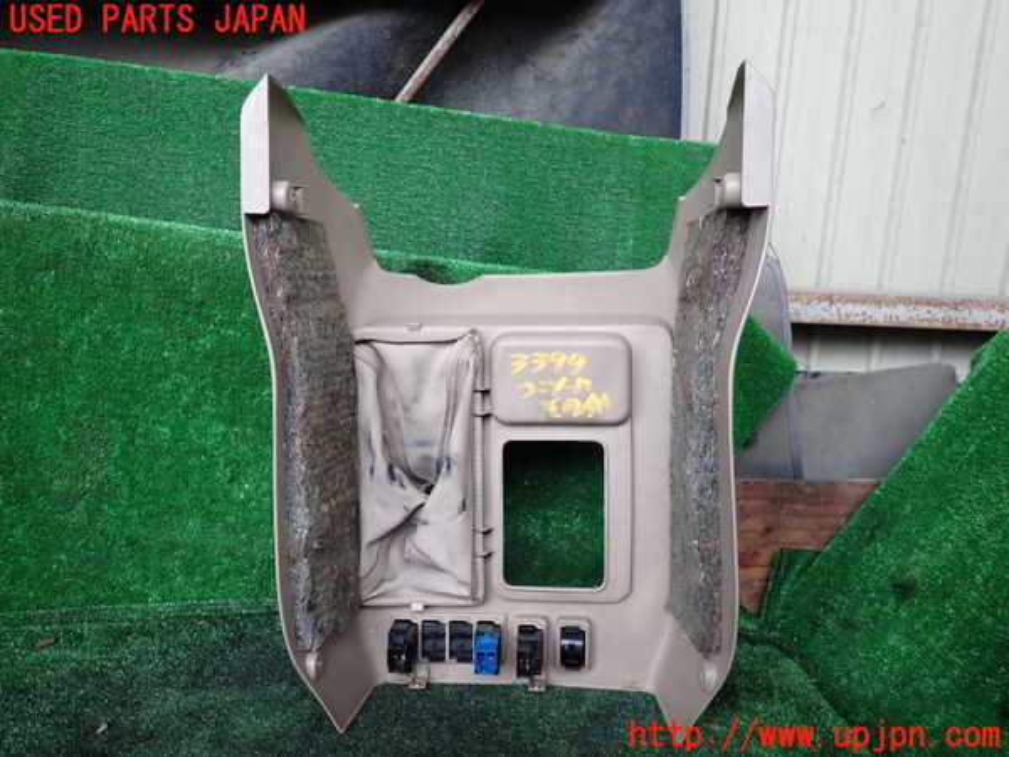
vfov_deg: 54.9
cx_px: 504
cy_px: 378
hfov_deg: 69.4
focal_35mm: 25
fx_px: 729
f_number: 2
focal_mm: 4.5
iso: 160
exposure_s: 1/60
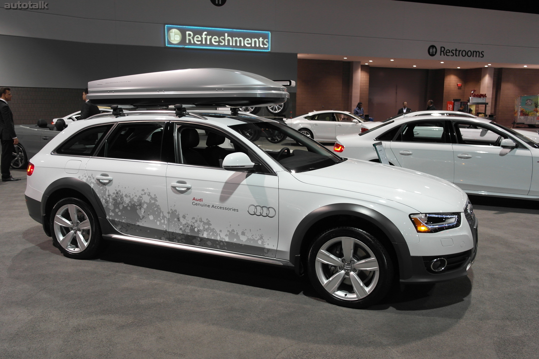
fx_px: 449
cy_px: 180
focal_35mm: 30
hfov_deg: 61.9
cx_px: 270
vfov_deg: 43.6
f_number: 3.5
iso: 400
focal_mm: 20
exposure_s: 1/40
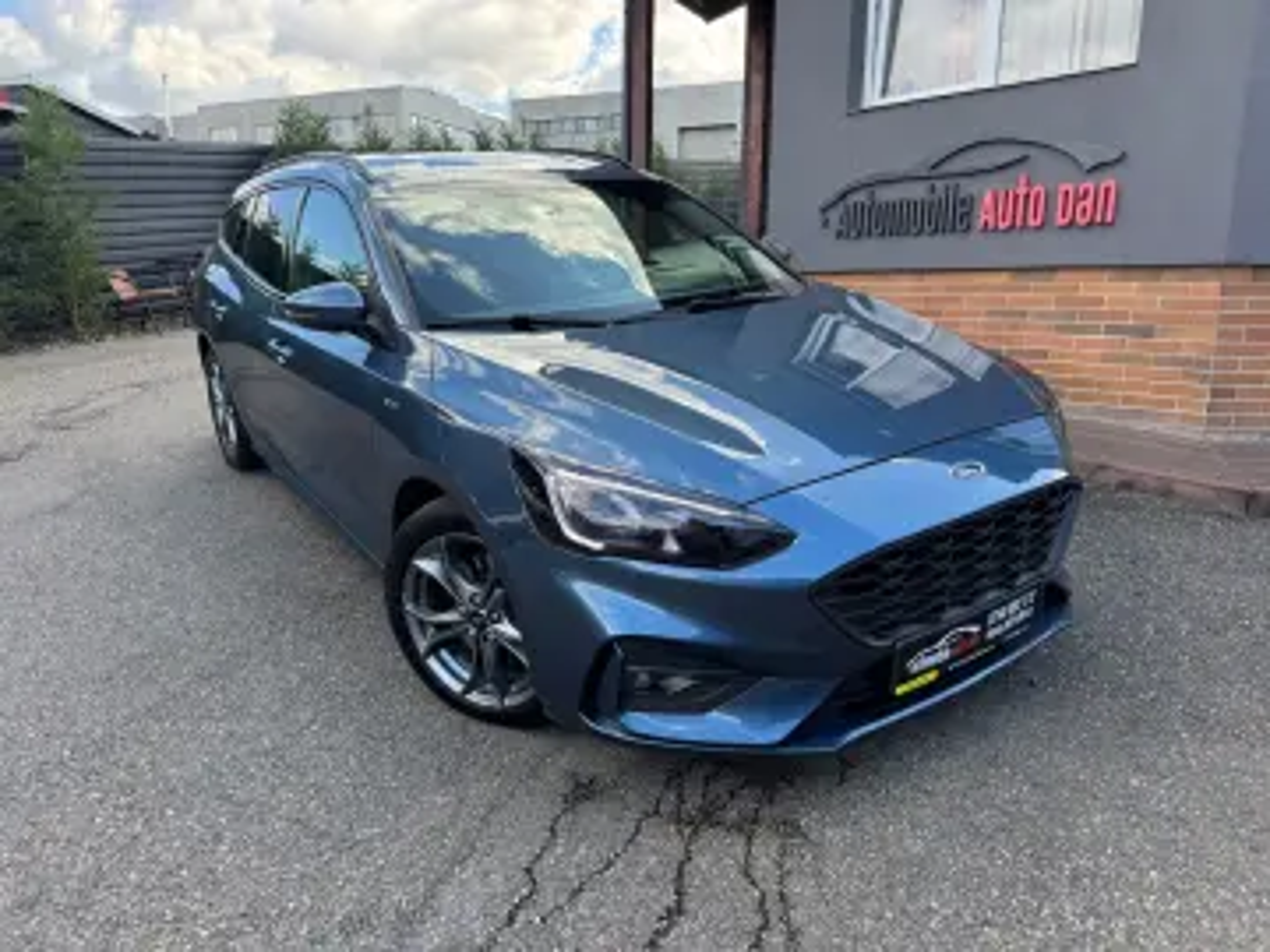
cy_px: 476
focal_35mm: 24
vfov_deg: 56.8
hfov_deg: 71.6
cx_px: 635
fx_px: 881
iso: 80
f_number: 1.78
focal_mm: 6.76
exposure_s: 1/544
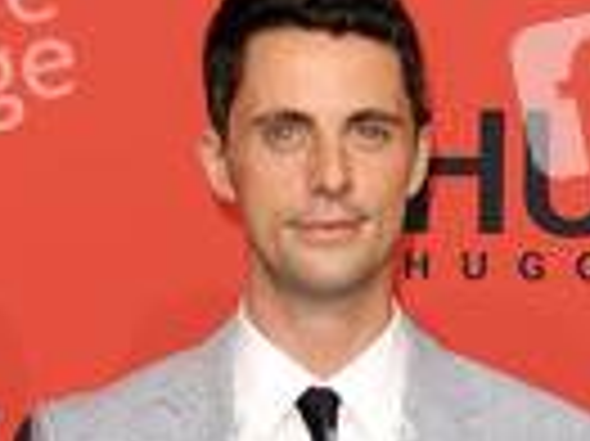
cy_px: 747
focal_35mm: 205
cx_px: 333
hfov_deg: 9.7
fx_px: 3491
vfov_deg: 7.1
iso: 800
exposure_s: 1/160
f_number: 5.6
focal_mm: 70
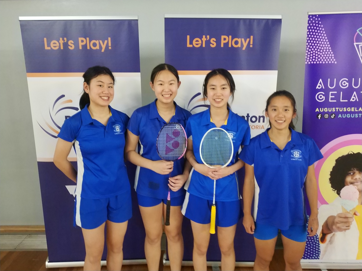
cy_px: 136
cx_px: 181
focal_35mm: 32
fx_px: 335
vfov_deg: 44.2
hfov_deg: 56.8
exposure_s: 1/17
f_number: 2
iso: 676
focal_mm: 4.5
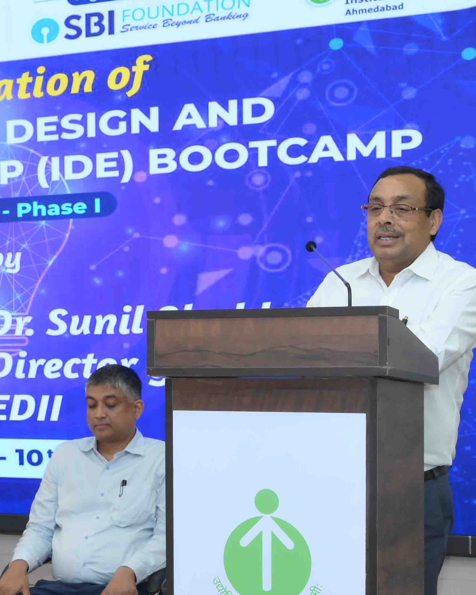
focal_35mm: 88
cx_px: 13
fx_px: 1549
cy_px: 435
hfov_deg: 17.1
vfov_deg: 21.6
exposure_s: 1/160
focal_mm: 33
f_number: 5.6
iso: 2500
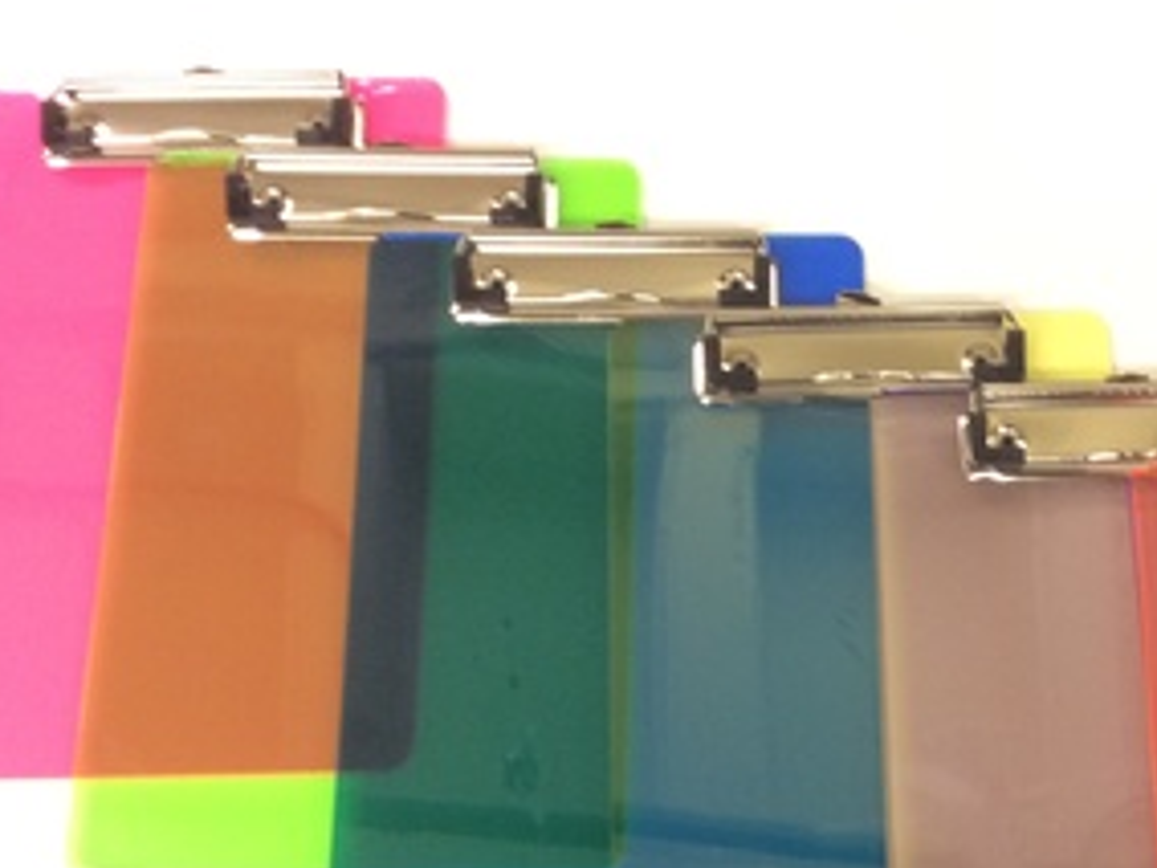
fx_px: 1805
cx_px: 798
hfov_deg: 35.1
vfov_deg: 26.8
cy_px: 605
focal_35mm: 54
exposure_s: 1/24
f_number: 2.4
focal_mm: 3.3
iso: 125
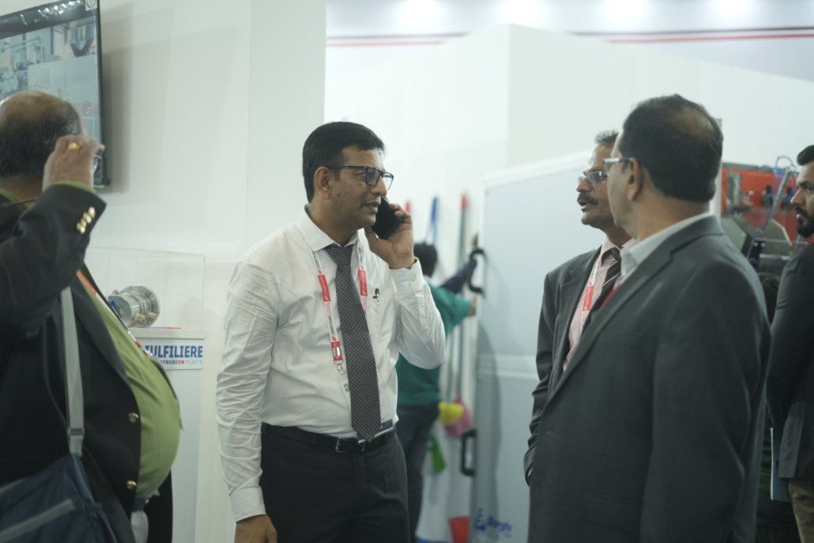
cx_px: 407
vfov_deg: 27.0
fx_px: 1131
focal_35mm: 50
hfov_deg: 39.6
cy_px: 272
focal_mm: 50
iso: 500
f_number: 1.8
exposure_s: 1/200
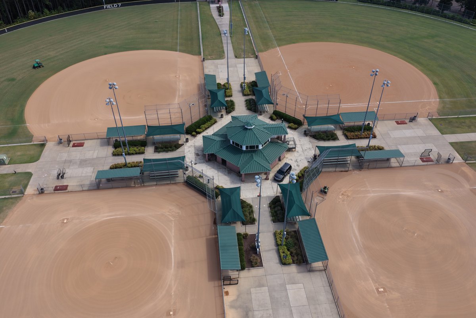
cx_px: 238
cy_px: 159
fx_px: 370
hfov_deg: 65.5
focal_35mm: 28
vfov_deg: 46.4
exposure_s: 1/800
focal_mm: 14.45
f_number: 2.8
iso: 100
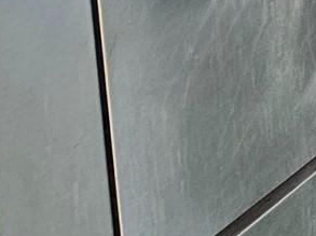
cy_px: -474
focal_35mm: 91
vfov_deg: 10.8
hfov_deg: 14.5
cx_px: 752
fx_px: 830
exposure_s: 1/60
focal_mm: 2.2
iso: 200
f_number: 2.2
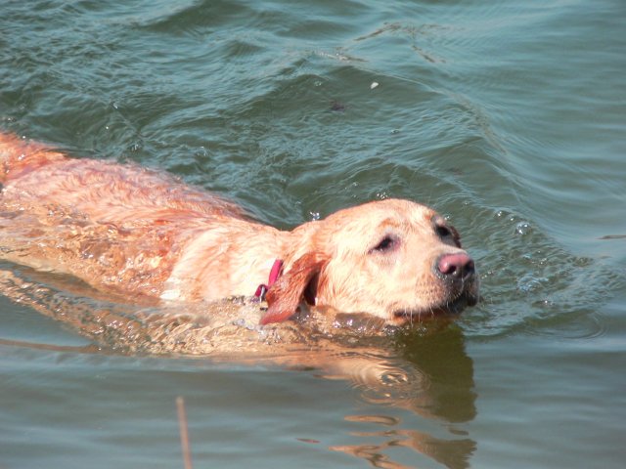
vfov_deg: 3.5
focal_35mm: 420
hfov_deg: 4.7
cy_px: 234
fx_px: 7595
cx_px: 313
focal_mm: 55.2
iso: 80
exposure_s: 1/320
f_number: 4
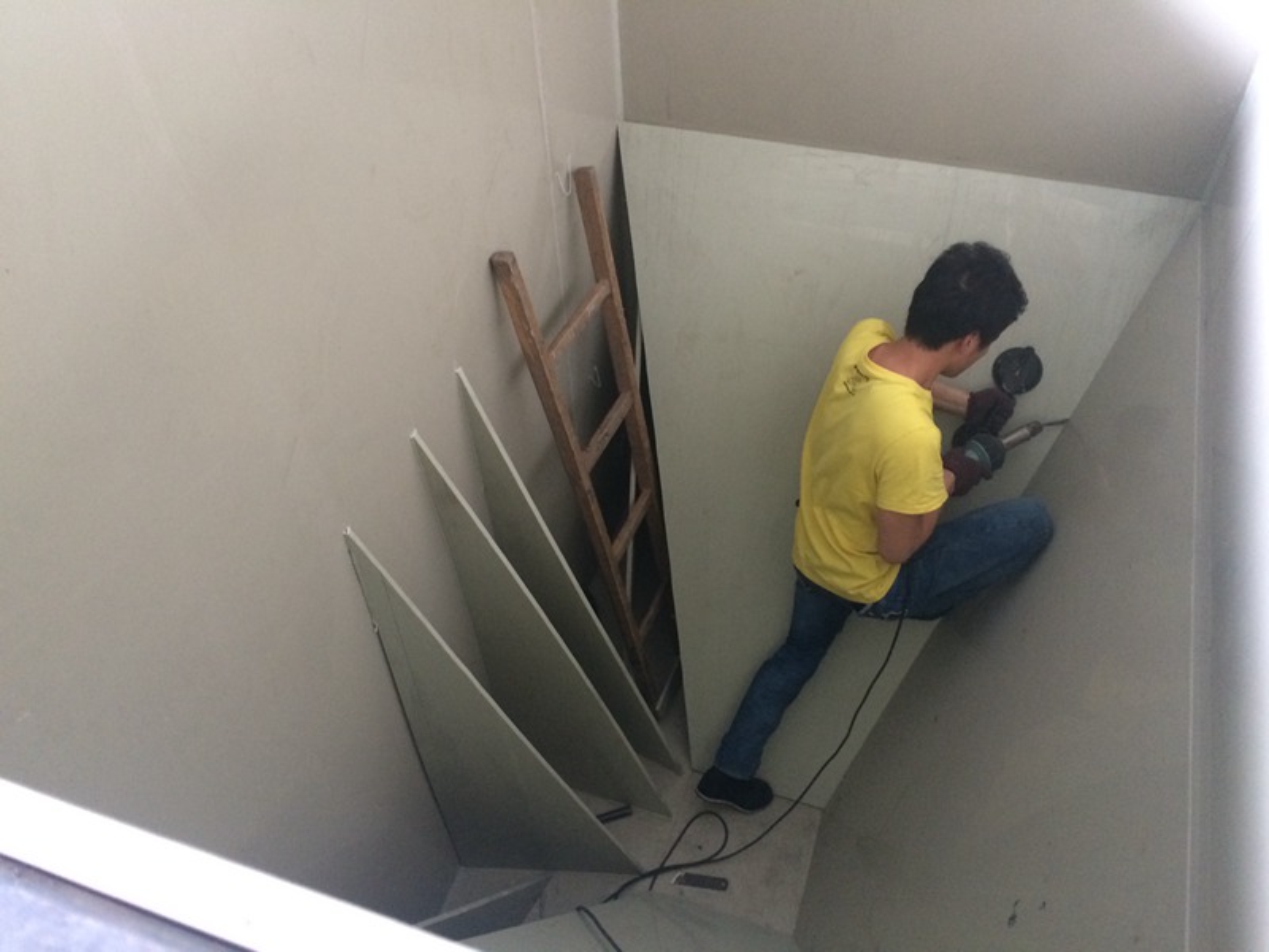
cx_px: 634
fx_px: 1100
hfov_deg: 60.0
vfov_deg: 46.8
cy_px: 476
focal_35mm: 30
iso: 320
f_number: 2.2
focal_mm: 4.12
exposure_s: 1/17
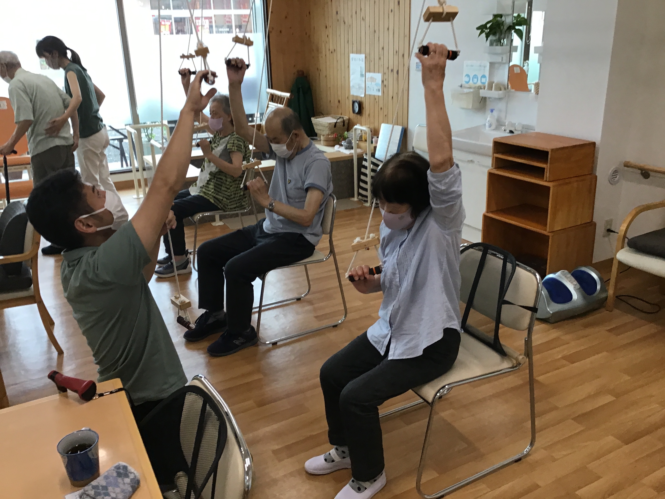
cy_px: 250
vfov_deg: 45.4
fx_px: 596
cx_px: 332
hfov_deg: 58.4
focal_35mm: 31
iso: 32
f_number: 2.4
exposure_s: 1/30
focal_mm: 3.3
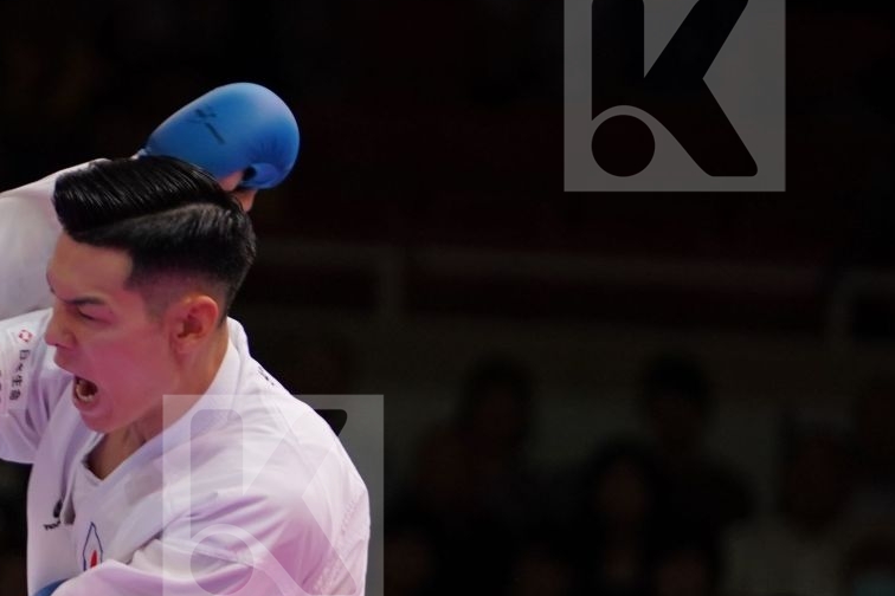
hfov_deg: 3.8
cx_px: -128
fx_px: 13499
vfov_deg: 2.5
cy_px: 503
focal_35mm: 543
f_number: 2.8
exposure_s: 1/1000
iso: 800
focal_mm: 152
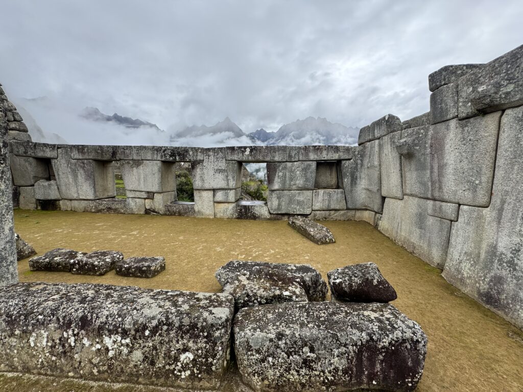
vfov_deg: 85.7
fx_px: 212
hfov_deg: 102.1
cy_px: 196
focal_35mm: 14
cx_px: 262
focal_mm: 2.22
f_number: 2.2
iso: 50
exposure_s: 1/720
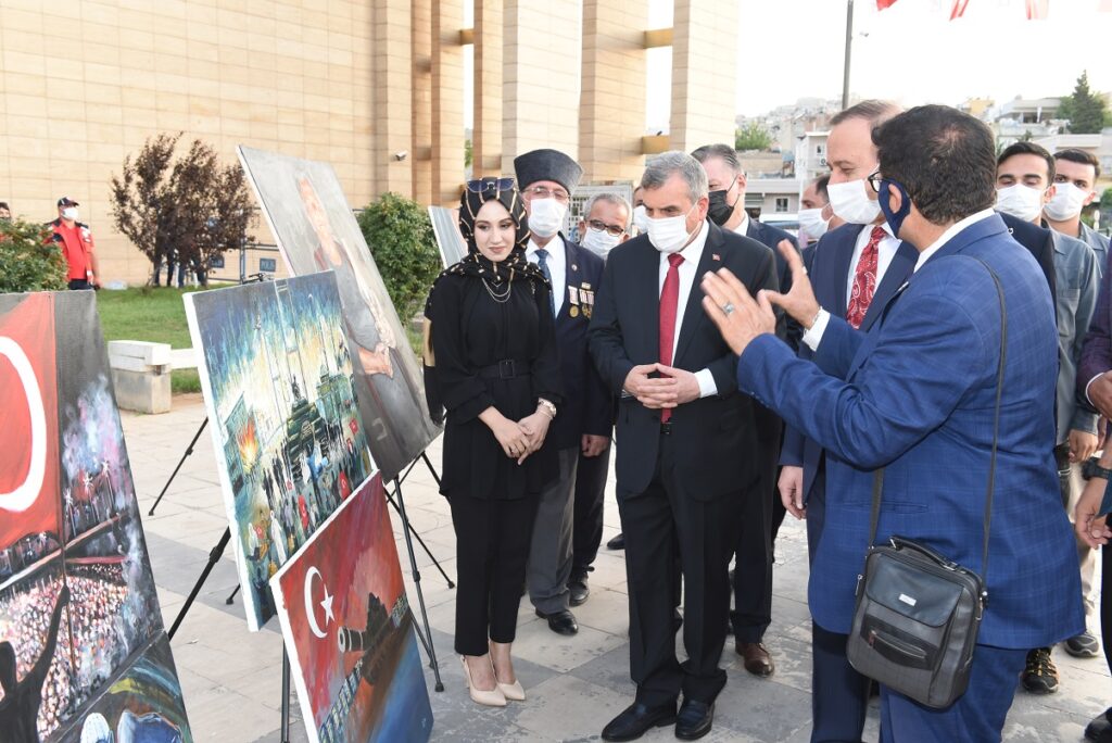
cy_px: 372
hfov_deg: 54.4
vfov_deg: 37.9
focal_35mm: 35
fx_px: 1082
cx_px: 556
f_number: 8
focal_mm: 35
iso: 1600
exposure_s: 1/60
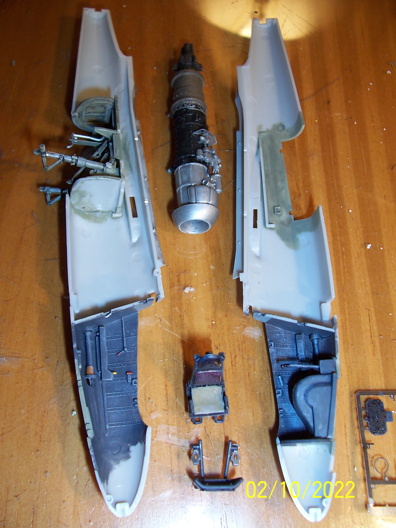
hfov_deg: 41.8
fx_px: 519
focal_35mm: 34
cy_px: 264
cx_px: 198
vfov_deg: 54.0
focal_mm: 5.6
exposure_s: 1/60
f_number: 2.7
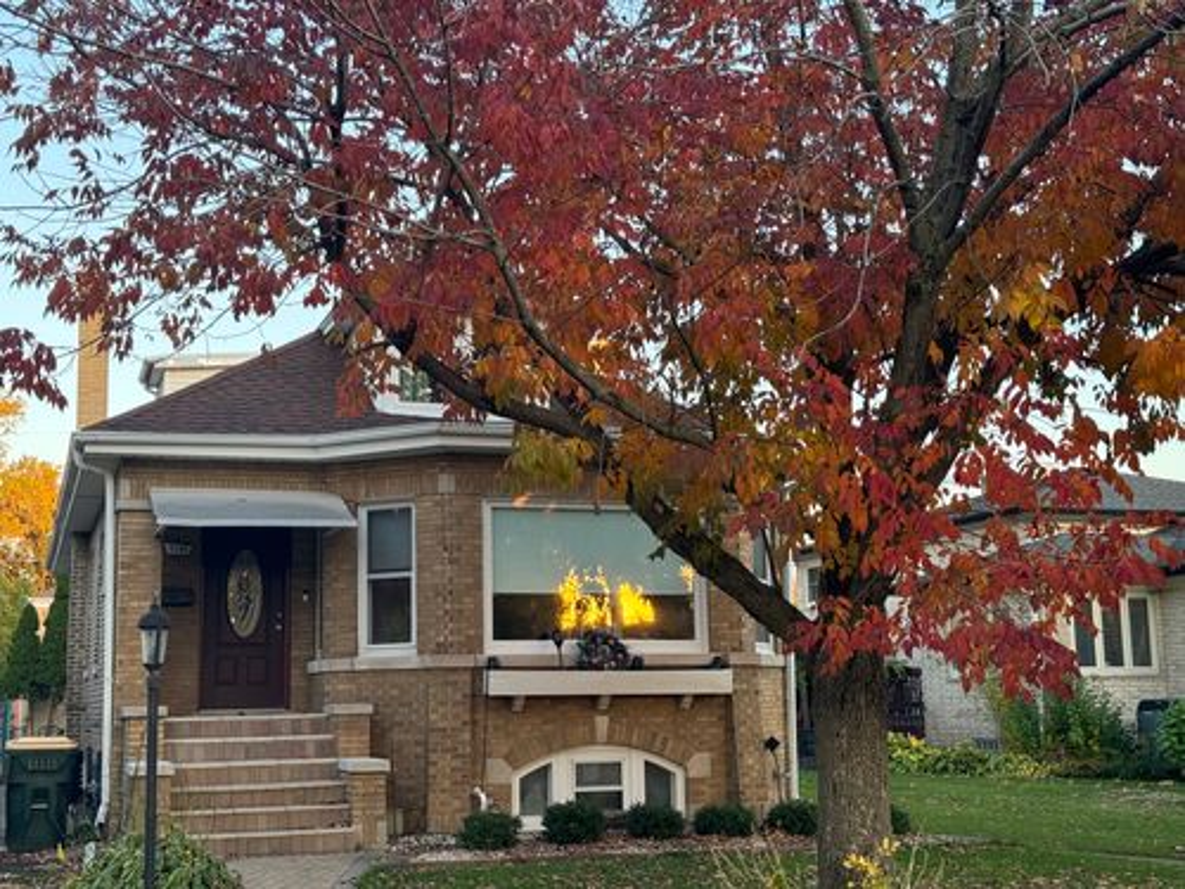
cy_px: 444
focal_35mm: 48
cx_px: 592
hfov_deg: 39.7
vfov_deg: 30.3
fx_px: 1643
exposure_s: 1/136
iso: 100
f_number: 1.78
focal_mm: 6.76
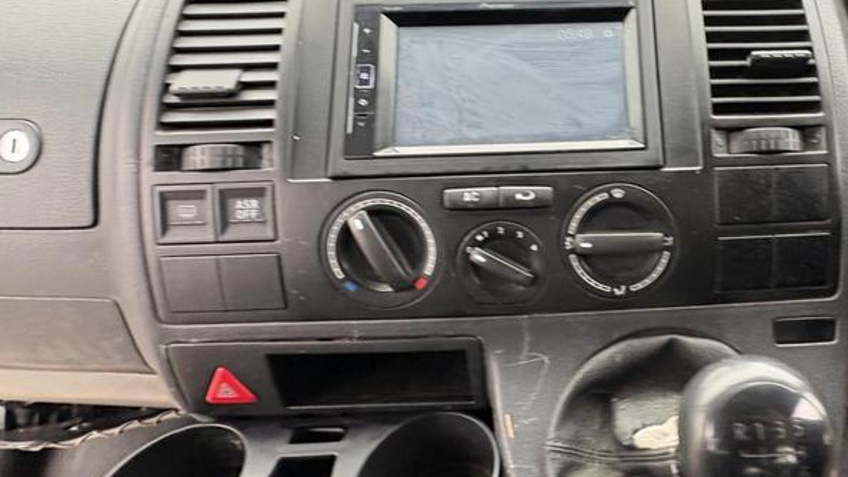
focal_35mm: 23
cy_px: 199
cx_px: 605
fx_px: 517
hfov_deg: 74.6
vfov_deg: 49.3
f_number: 2.2
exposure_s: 1/60
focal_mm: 2.22
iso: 250
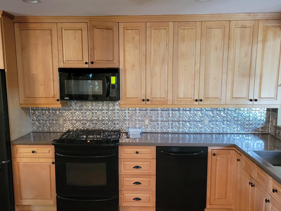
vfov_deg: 40.6
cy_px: 120
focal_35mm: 35
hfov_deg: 52.6
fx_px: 284
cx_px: 134
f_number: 1.8
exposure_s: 1/24
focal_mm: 5.4
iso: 500
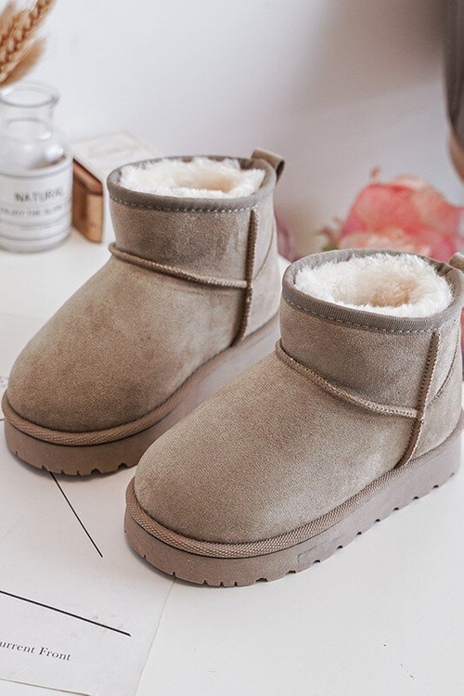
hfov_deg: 32.6
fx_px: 793
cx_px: 232
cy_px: 348
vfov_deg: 47.4
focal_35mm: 41
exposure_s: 1/100
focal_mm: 41
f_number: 4
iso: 500
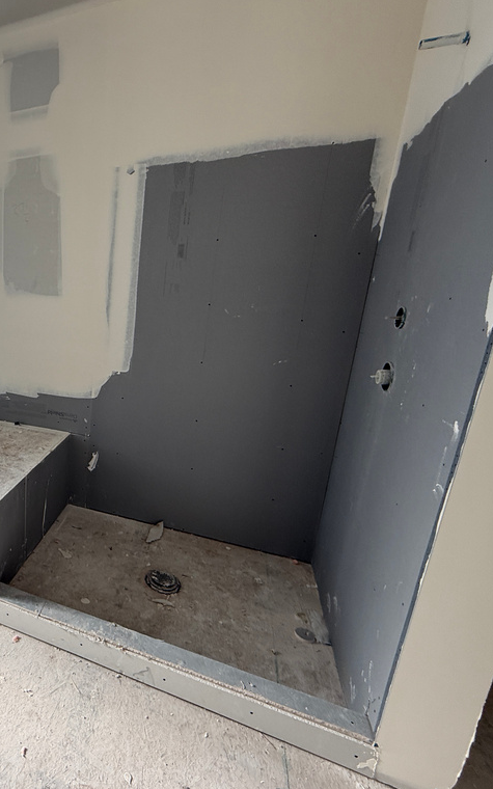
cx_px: 7
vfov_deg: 85.1
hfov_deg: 49.5
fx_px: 430
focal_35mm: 20
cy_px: 392
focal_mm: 2.22
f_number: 2.2
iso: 64
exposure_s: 1/182
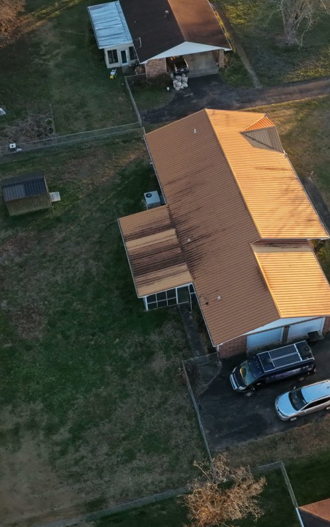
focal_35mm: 43
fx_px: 618
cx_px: 213
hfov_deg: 29.7
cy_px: 264
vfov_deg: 46.2
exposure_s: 1/100
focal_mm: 14.45
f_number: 5
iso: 3200
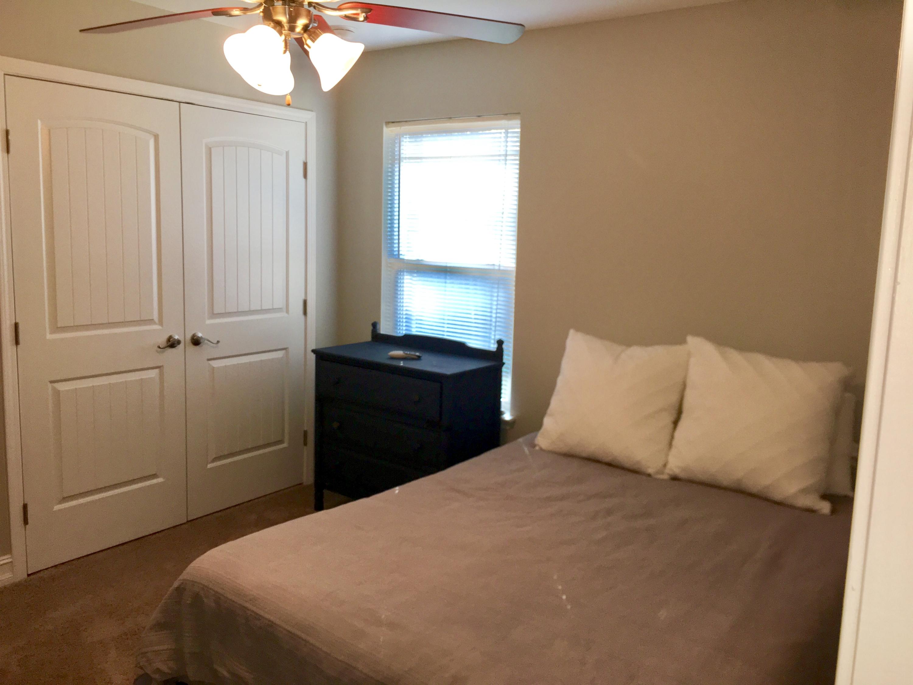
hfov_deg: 61.7
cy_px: 342
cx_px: 456
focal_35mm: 29
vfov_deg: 48.2
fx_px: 765
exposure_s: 1/30
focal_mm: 4.15
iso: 64
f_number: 2.2
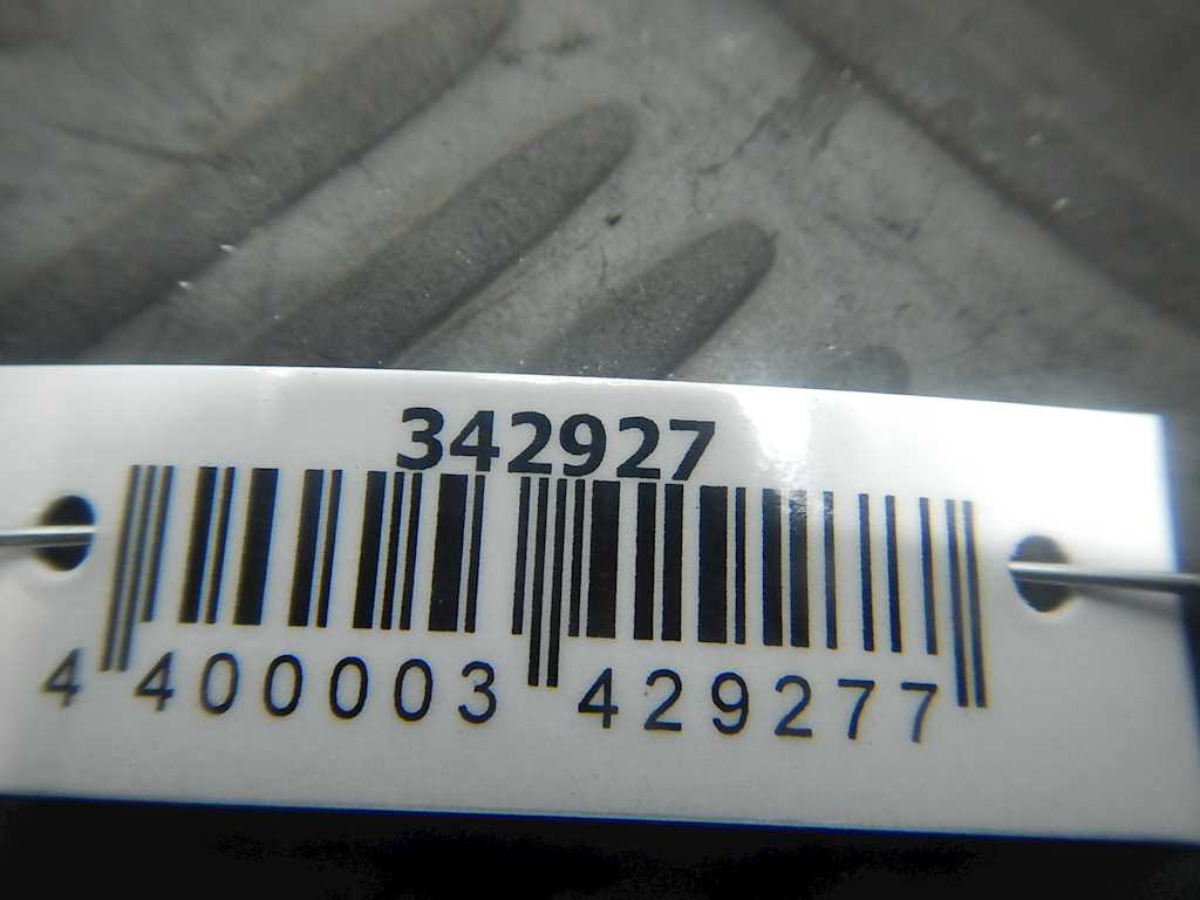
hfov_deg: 71.6
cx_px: 600
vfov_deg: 56.8
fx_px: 832
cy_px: 450
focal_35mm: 24
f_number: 2.8
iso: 400
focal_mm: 4.3
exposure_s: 1/25
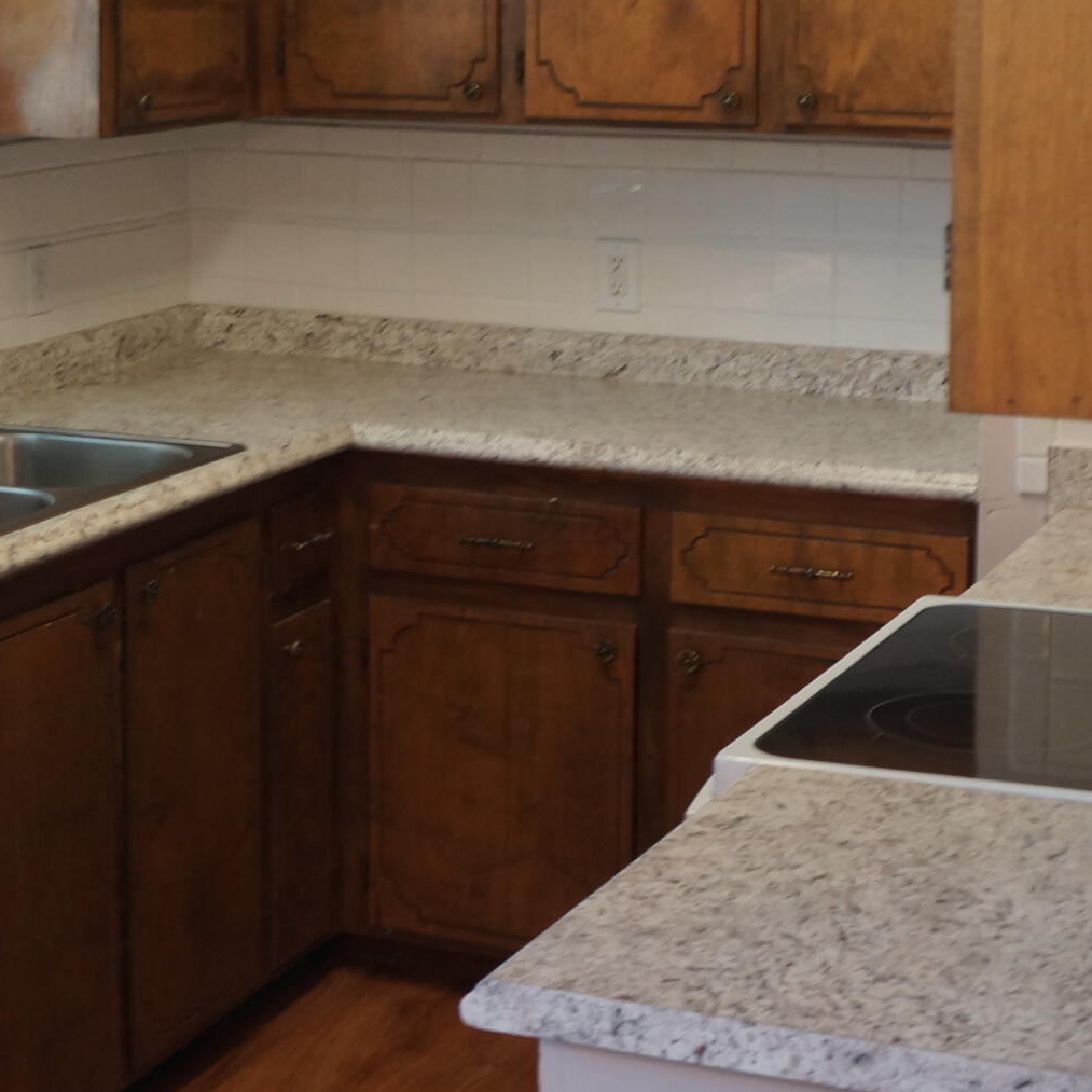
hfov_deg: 22.1
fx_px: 2784
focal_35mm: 78
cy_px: 340
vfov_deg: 22.1
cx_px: 344
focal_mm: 21
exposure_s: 1/60
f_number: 4
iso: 500
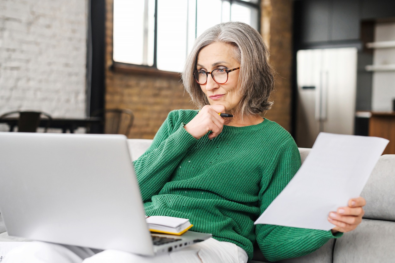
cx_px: 198
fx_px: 548
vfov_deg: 27.0
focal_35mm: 50
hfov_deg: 39.6
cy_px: 132
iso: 560
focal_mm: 50
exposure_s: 1/640
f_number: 3.2
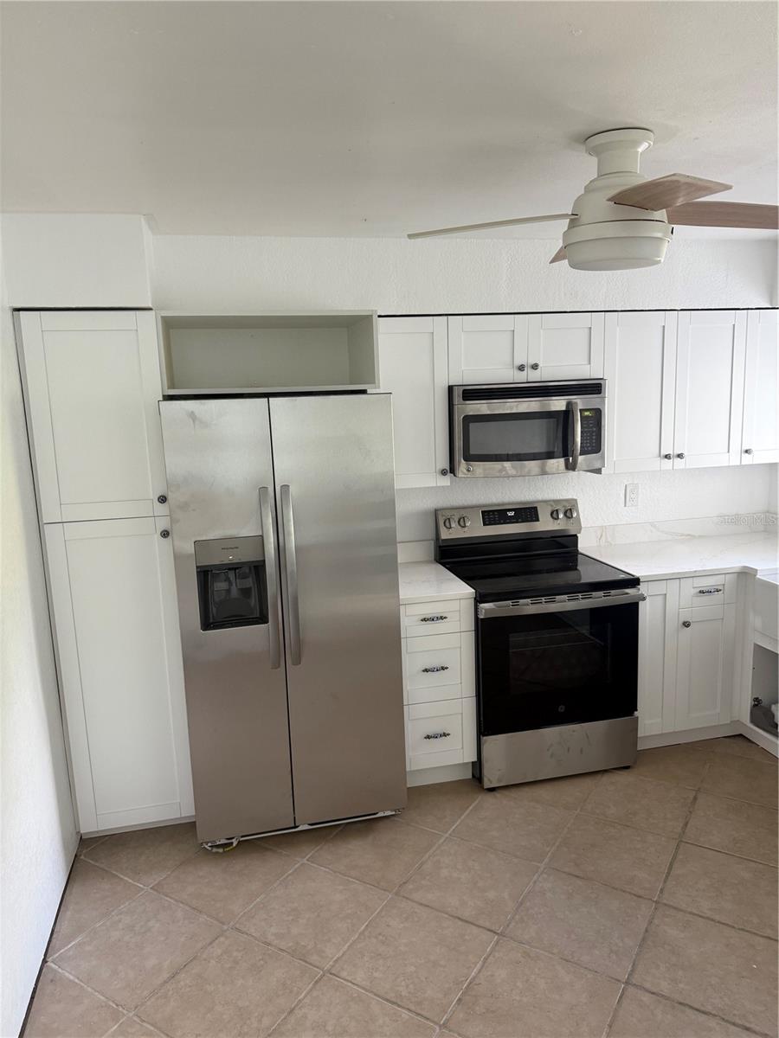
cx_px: 390
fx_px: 720
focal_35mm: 24
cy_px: 519
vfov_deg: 71.6
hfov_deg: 56.8
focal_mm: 6.76
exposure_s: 1/73
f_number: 1.78
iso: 200
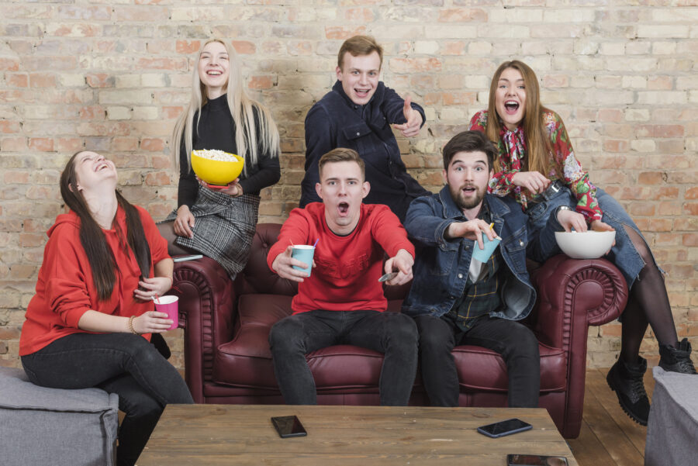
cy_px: 233
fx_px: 970
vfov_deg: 27.0
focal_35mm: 50
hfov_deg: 39.6
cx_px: 349
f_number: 5
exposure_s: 1/100
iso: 250
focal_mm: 50
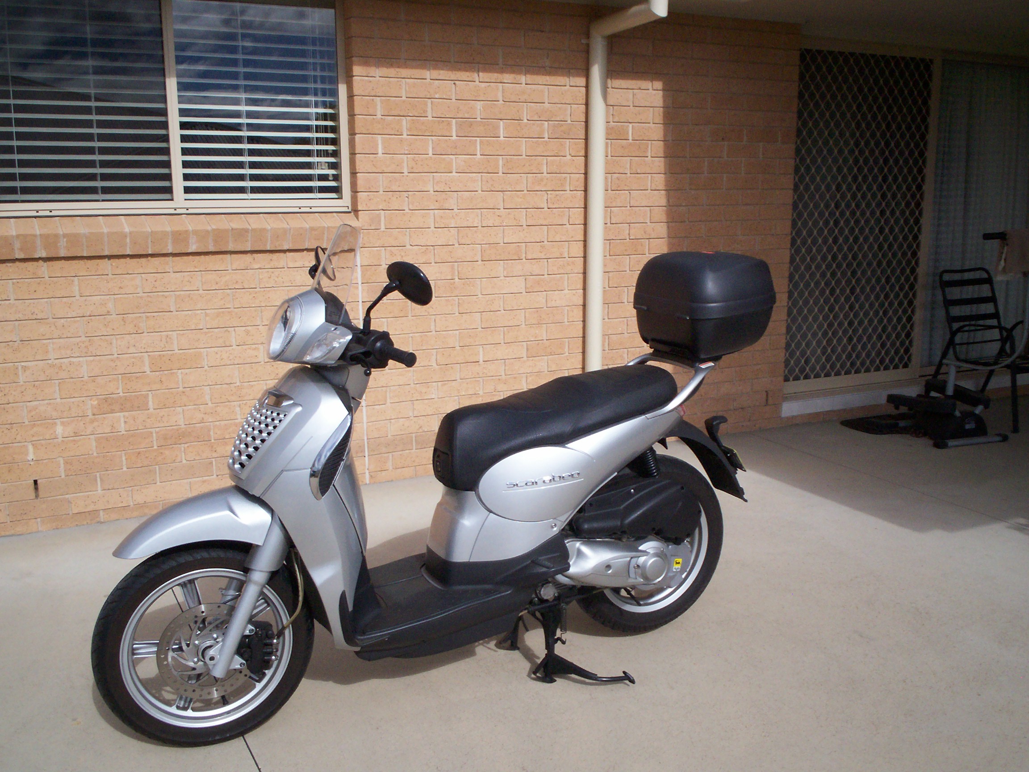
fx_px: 1070
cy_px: 386
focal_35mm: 36
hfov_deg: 51.4
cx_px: 514
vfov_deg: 39.7
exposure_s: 1/1053
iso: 100
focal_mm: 5.9
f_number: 4.5
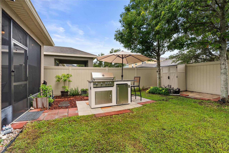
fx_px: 102
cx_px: 114
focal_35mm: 16
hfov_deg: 96.7
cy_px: 76
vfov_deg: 73.8
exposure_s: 1/250
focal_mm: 16
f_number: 7.1
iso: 1250
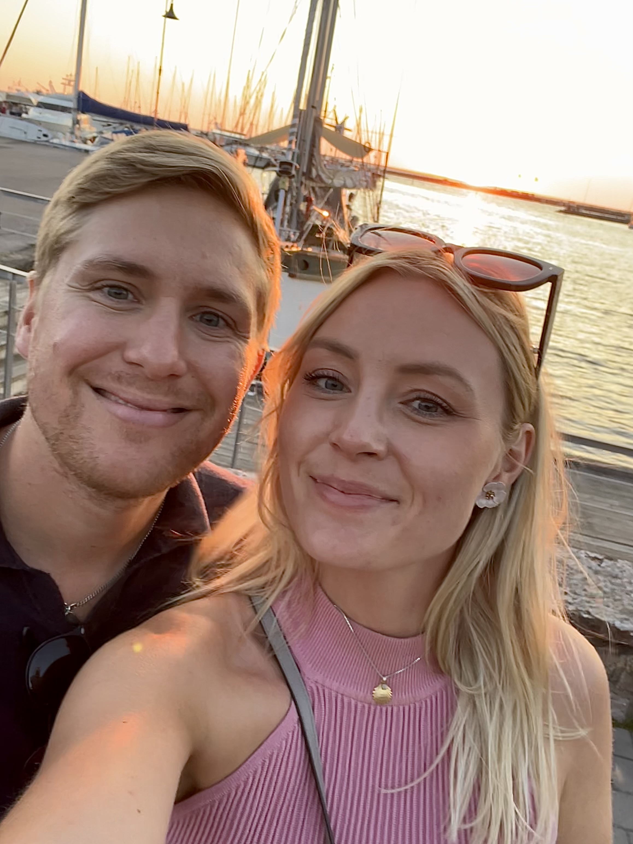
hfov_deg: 46.8
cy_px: 422
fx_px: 731
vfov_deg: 60.0
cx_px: 316
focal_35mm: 30
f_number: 2.2
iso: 100
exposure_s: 1/60
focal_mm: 2.71
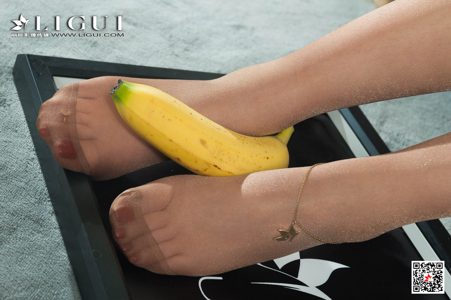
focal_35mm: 50
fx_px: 626
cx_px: 226
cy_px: 150
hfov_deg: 39.6
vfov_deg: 27.0
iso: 320
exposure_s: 1/125
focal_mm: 50
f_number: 9
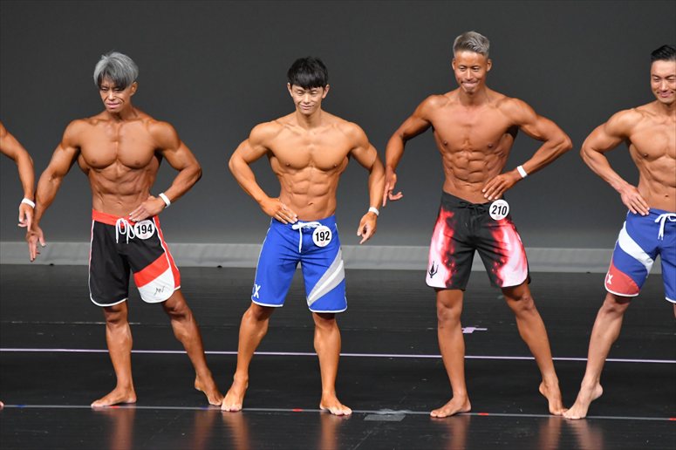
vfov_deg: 4.4
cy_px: 225
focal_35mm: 315
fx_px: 5912
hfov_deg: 6.5
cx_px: 338
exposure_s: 1/400
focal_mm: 210
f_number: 5.6
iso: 4000
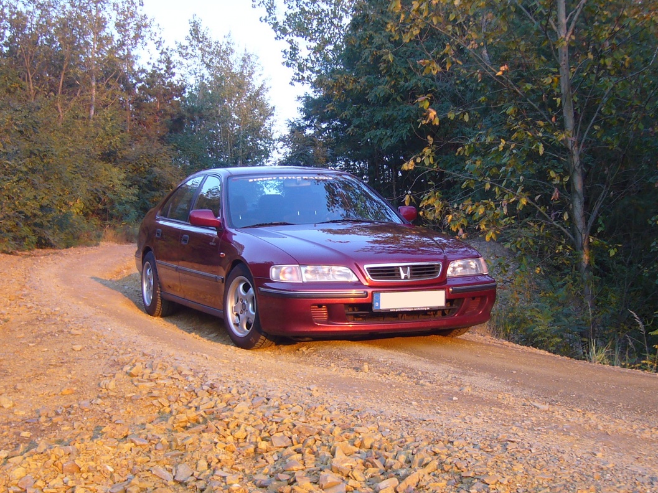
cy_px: 250
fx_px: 1007
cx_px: 324
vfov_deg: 27.5
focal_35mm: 53
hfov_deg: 36.2
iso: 80
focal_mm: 5.8
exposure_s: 1/40
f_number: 2.8
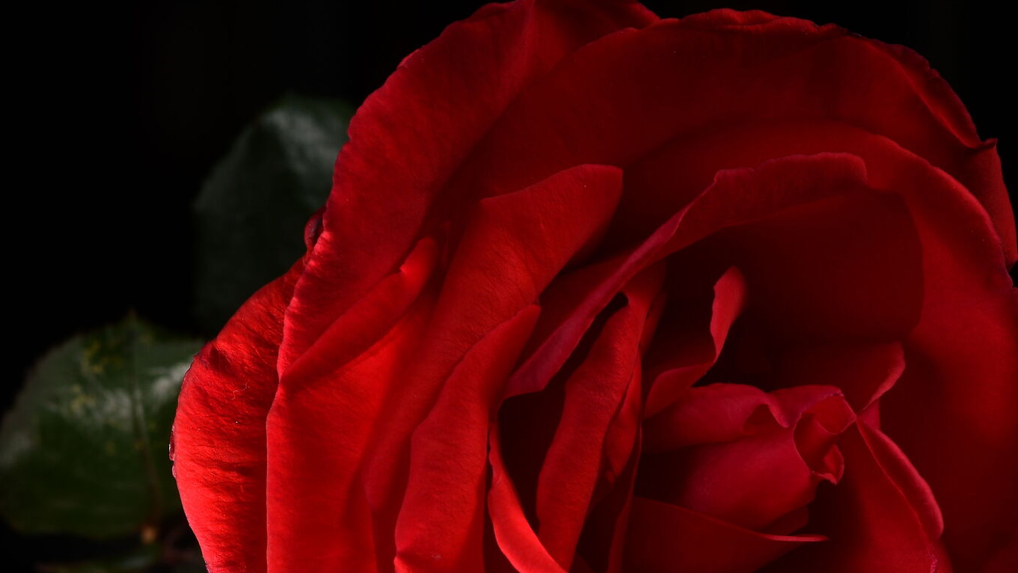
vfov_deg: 4.4
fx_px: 7478
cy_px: 499
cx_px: 342
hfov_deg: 7.8
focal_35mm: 277
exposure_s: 1/250
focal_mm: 100
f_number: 14
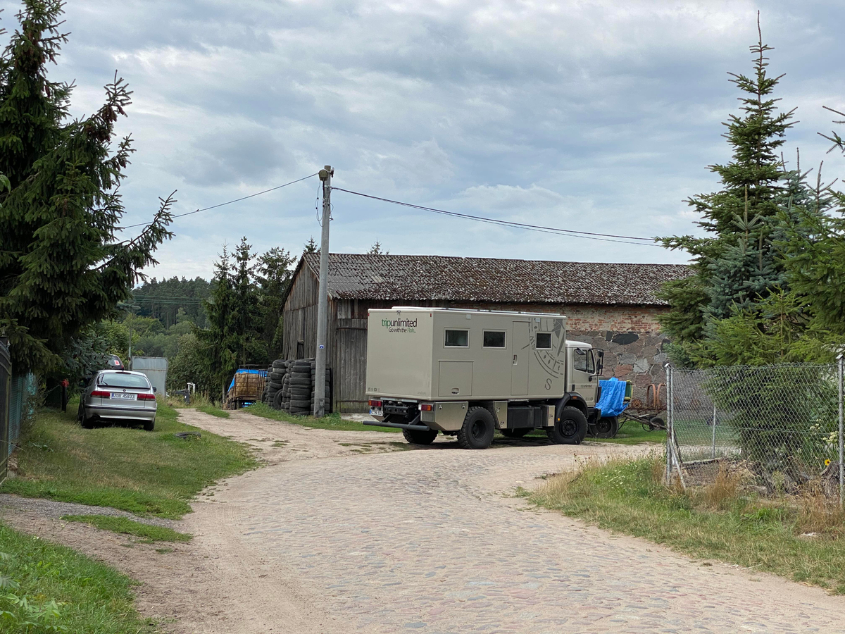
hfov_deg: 36.8
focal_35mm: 52
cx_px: 422
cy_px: 317
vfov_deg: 28.0
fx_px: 1269
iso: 20
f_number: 2
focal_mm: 6
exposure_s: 1/1410
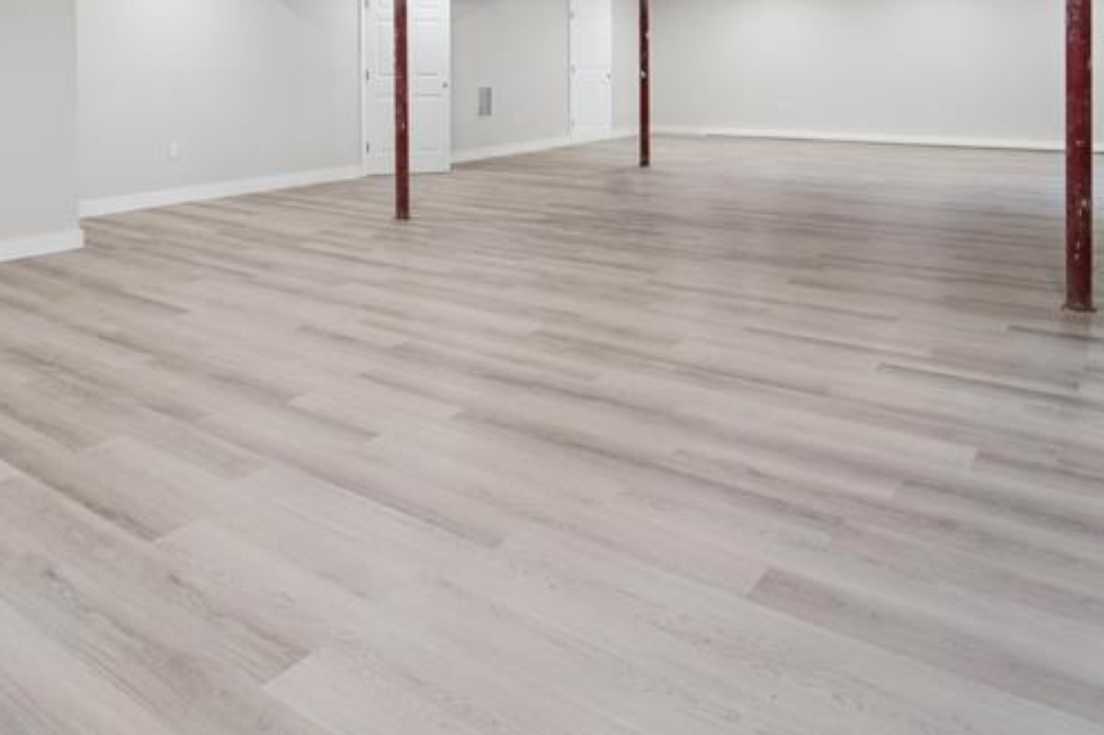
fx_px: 889
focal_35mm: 29
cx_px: 367
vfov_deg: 41.1
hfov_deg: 62.1
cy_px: 63
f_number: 8
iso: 400
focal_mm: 14
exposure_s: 1/13
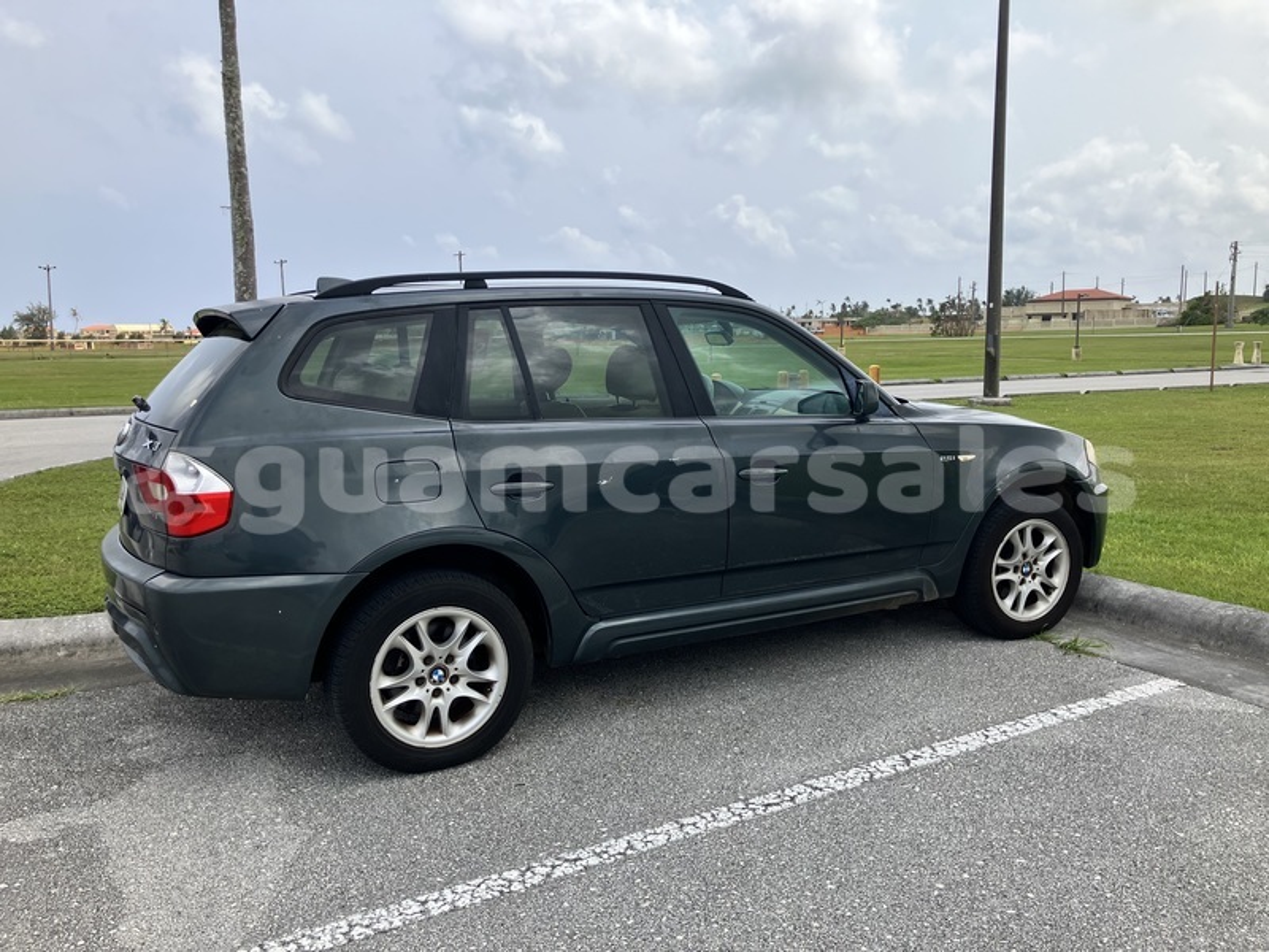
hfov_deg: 63.4
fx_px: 1026
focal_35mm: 28
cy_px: 476
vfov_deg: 49.7
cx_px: 634
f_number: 1.8
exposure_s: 1/1946
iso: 32
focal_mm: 3.99
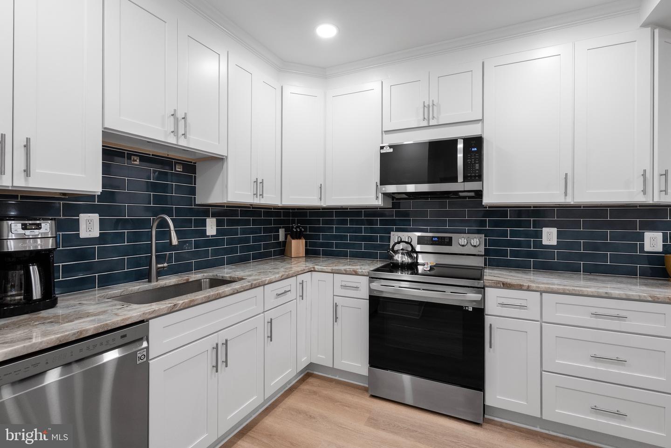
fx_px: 298
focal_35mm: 16
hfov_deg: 96.7
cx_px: 336
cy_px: 224
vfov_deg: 73.8
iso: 800
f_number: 8
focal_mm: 16
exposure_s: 1/13
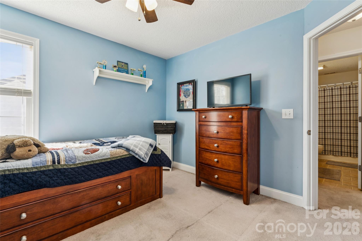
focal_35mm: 16
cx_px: 181
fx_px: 165
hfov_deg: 95.3
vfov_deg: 72.4
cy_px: 120
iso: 100
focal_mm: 16.4
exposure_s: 1
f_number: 13
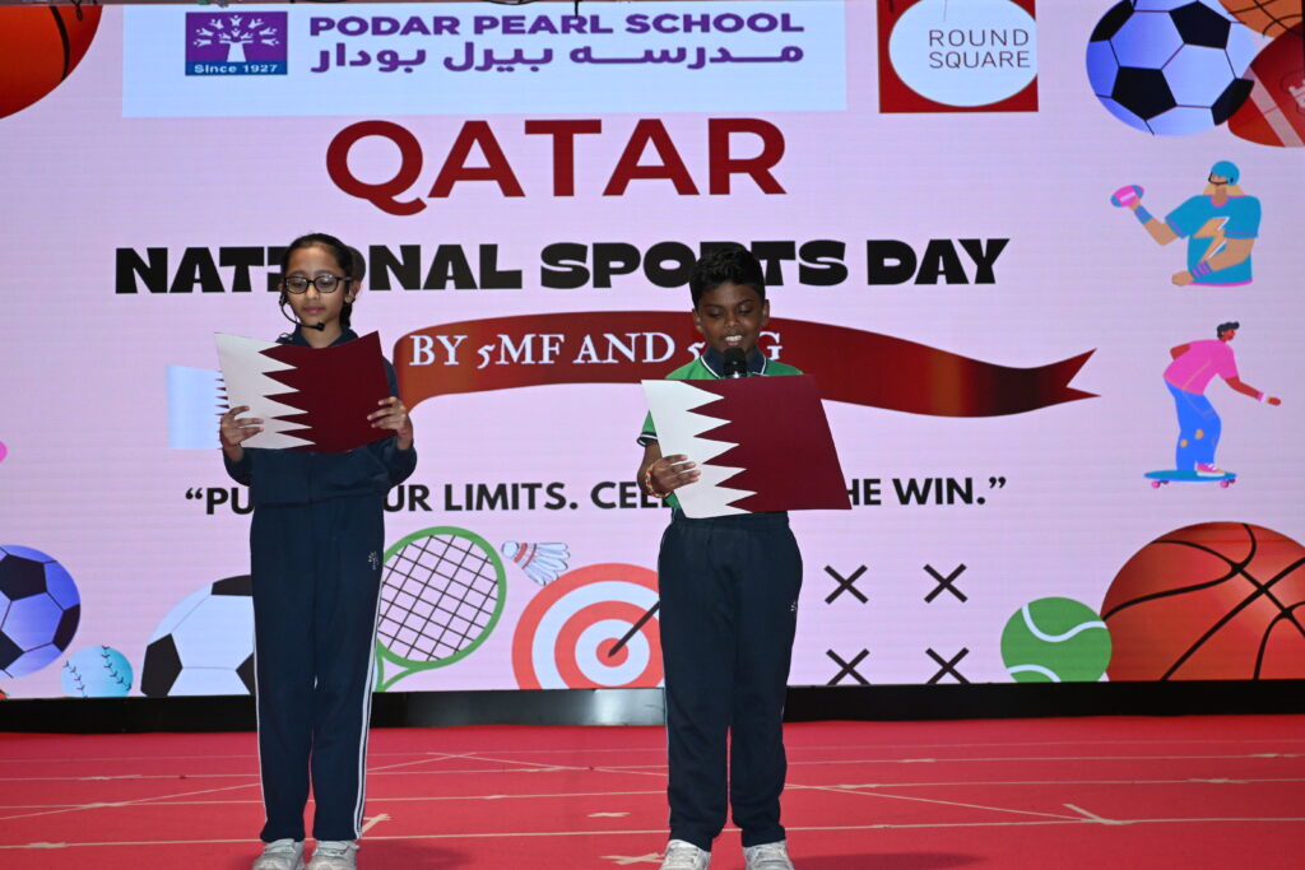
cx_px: 652
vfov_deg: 25.1
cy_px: 435
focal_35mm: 54
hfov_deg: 36.9
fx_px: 1958
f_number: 5.3
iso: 1600
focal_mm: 36
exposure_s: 1/200
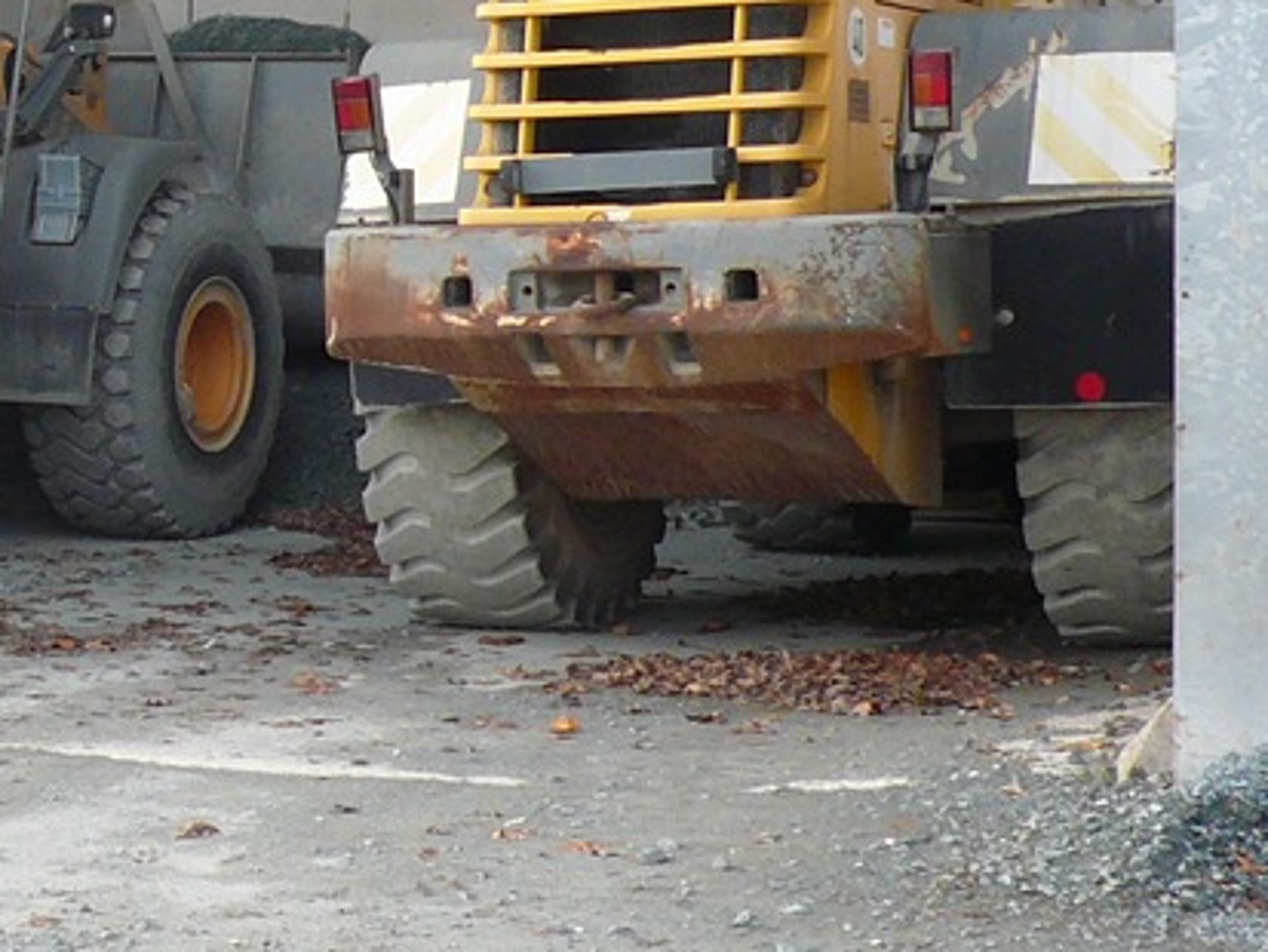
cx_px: 98
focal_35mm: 93
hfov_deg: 20.6
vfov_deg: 15.7
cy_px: 80
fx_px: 3408
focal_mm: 5.2
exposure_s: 1/200
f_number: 2.9
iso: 100
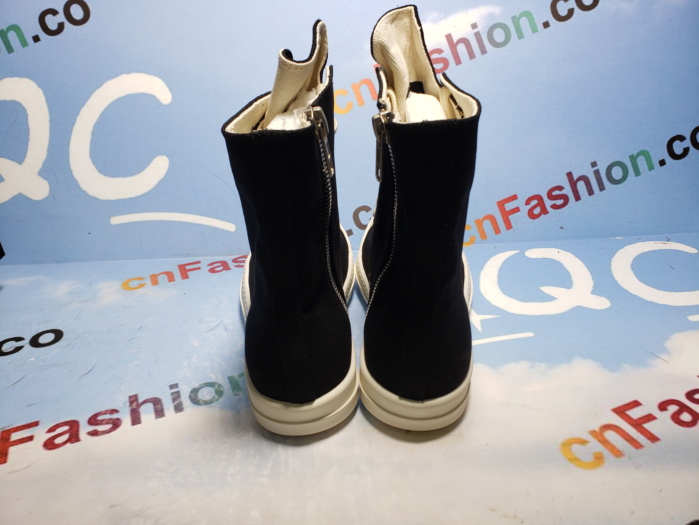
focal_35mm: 26
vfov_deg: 53.1
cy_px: 262
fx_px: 525
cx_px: 350
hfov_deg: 67.3
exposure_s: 1/148
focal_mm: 4.3
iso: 50
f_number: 2.4
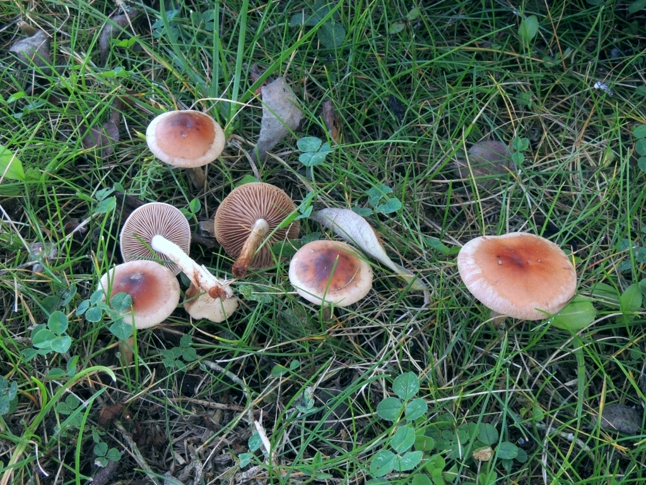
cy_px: 242
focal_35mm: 50
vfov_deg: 29.1
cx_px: 323
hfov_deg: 38.2
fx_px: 933
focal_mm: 8.9
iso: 100
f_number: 8
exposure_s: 1/13
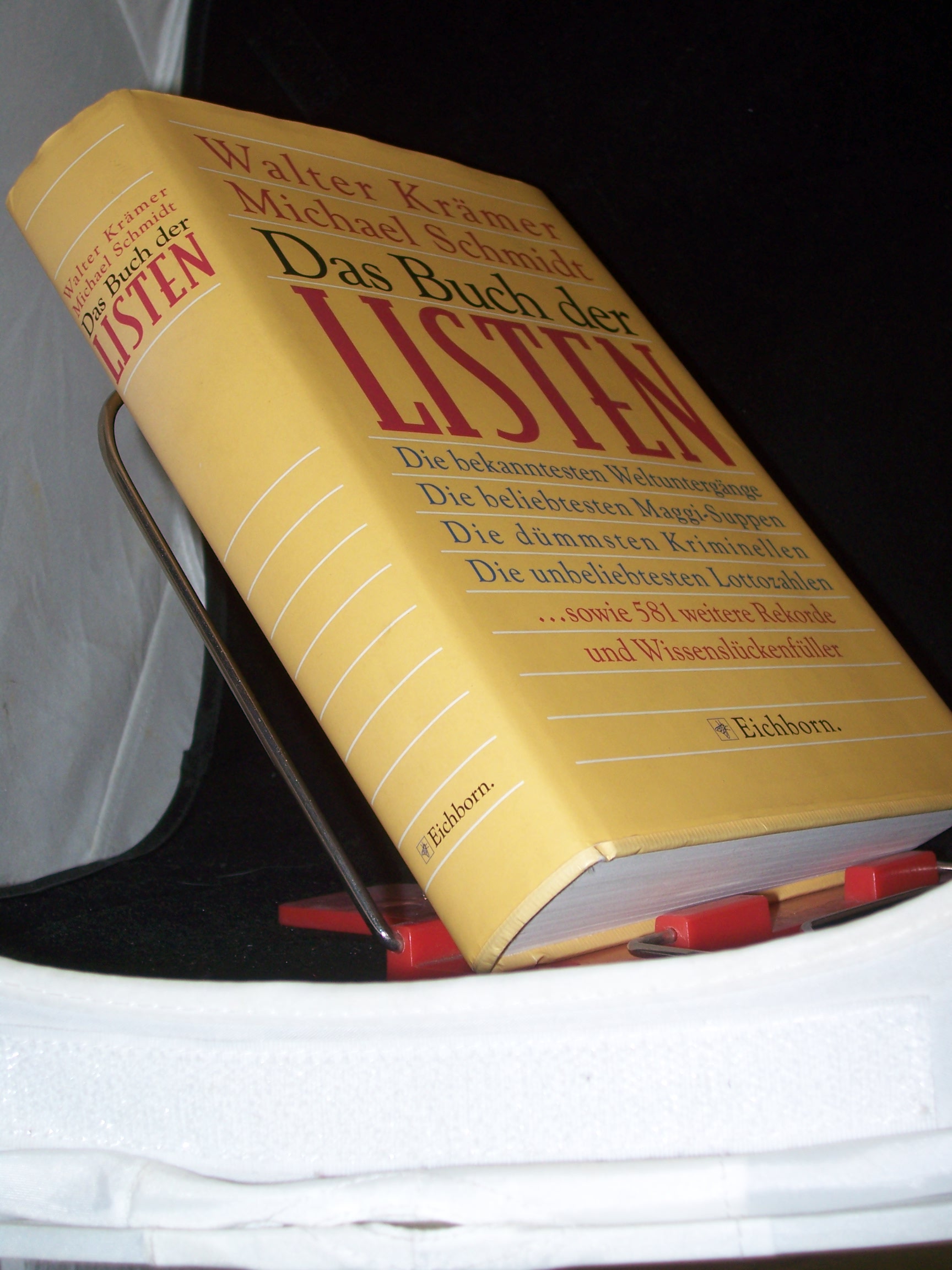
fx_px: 1943
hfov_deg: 27.5
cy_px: 635
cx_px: 476
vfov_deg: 36.2
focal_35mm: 53
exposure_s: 1/80
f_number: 3.2
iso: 80
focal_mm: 8.7
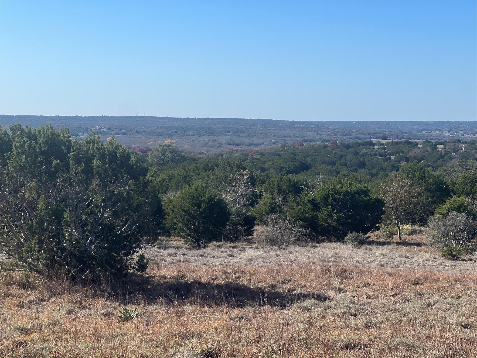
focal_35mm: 77
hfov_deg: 25.3
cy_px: 179
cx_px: 238
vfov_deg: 19.1
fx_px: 1061
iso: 32
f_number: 2.8
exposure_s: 1/763
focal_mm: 9
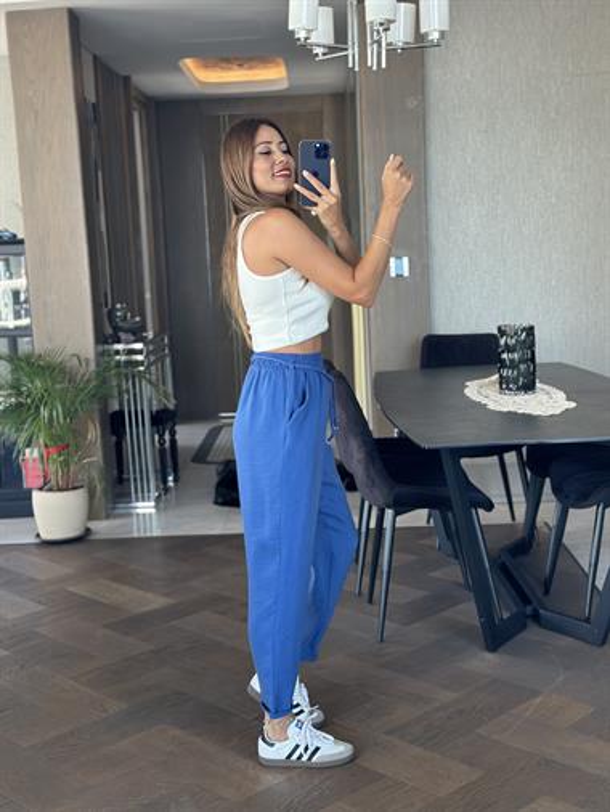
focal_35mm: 48
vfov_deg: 39.6
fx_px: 1127
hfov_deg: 30.3
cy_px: 406
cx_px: 305
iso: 125
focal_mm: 6.86
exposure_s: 1/75
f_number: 1.78
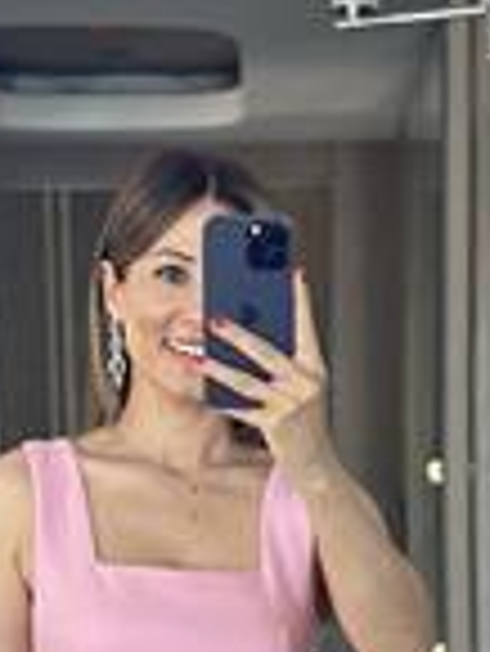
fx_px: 3147
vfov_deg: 11.3
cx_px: 153
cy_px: 989
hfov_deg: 8.9
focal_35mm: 167
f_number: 1.78
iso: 125
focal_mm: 6.86
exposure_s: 1/121
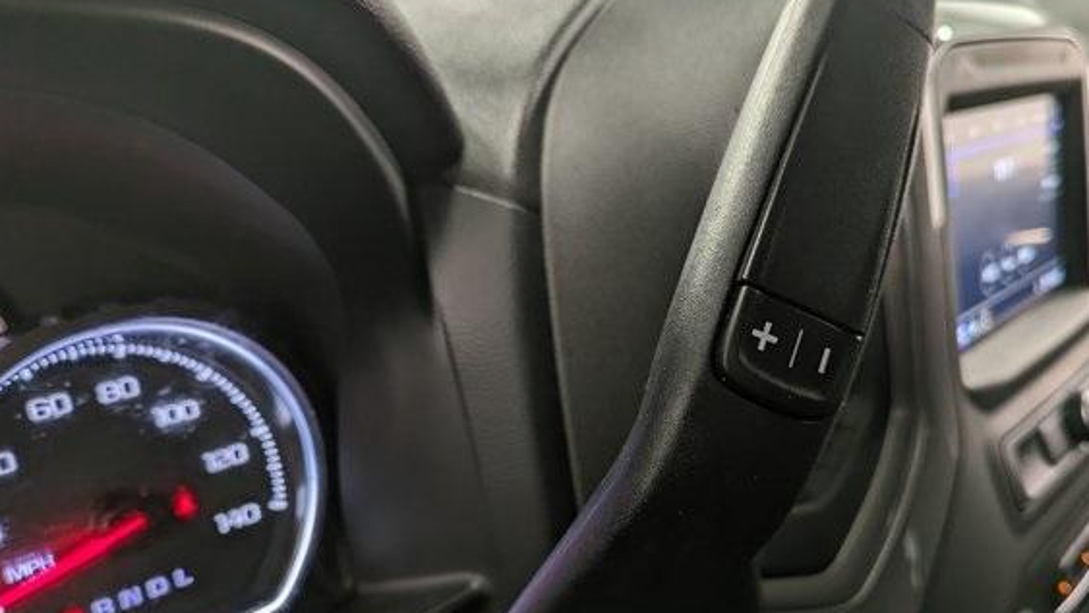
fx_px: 895
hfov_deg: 62.5
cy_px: 384
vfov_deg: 37.6
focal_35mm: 31
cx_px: 602
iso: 68
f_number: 1.89
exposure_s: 1/25
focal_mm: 5.43
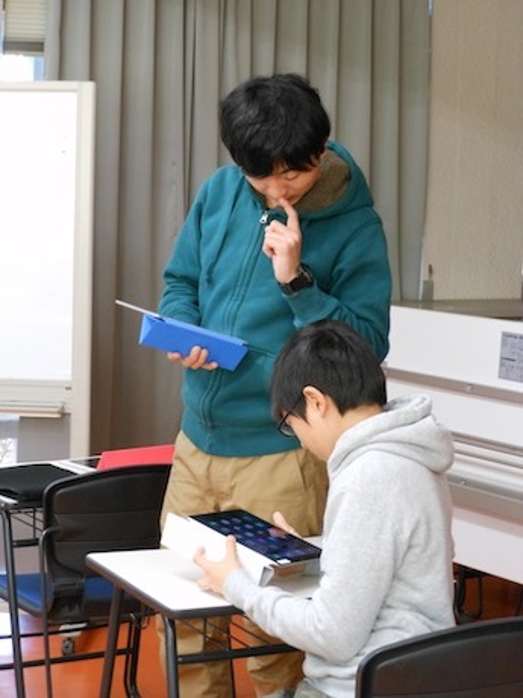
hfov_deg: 17.0
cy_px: 349
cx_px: 262
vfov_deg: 22.5
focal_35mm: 87
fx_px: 1753
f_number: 5.3
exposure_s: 1/15
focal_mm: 15.6
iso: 400
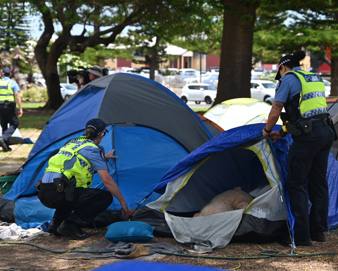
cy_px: 135
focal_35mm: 117
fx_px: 1170
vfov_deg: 13.2
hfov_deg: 16.4
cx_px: 189
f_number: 6.3
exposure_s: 1/400
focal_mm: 103
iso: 200
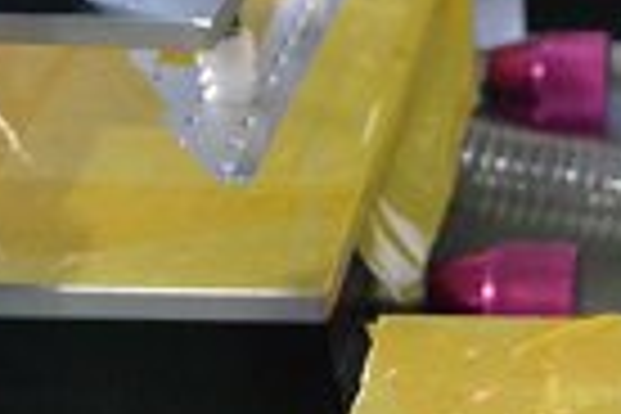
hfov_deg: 15.8
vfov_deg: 11.5
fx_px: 2018
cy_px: 513
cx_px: 990
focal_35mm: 117
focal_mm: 18
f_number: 4
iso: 3200
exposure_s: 1/30
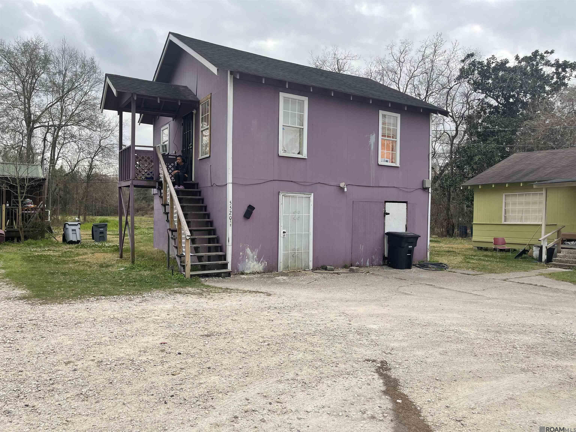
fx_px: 416
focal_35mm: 25
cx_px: 288
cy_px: 216
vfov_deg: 54.9
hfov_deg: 69.4
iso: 32
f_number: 1.6
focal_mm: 5.1
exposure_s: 1/341
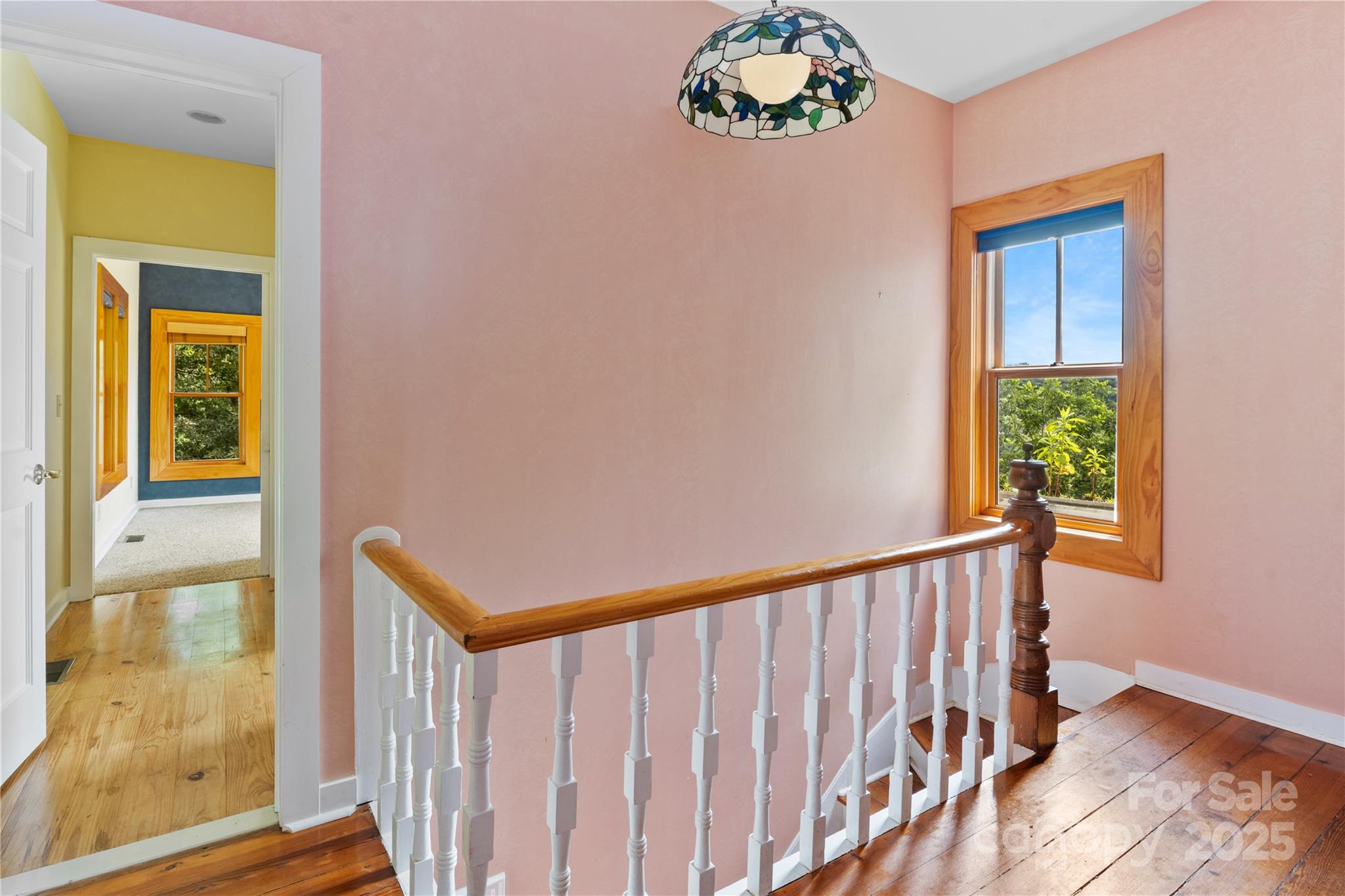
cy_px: 448
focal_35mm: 18
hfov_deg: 90.0
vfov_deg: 67.4
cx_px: 672
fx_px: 672
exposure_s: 1/13
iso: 500
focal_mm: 18
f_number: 8
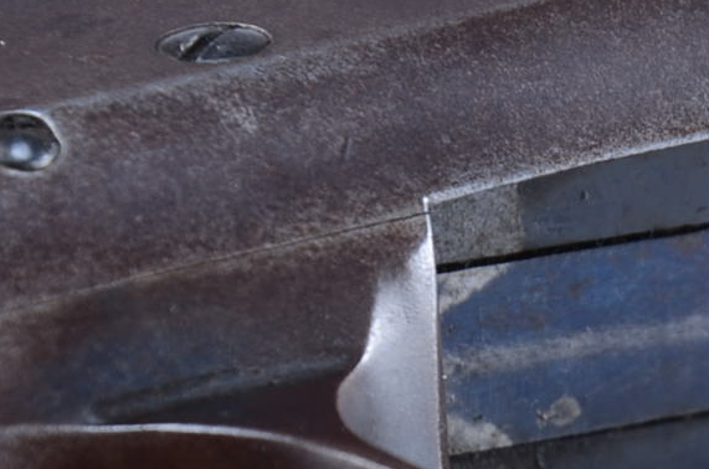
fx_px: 11712
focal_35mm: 596
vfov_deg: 2.3
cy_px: 304
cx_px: 1002
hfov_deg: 3.5
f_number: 8
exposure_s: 1/100
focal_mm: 92
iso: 100
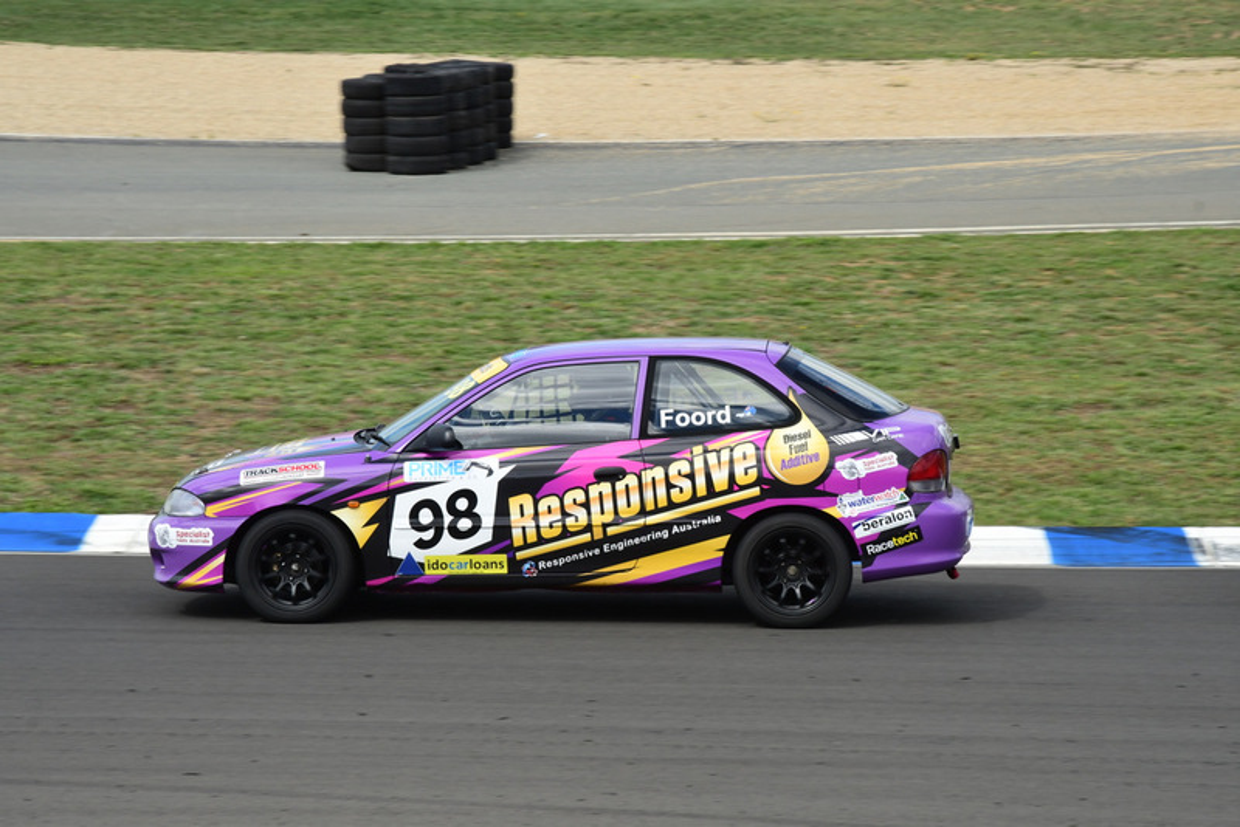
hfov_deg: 17.1
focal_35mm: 120
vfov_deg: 11.4
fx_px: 4135
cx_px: 620
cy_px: 414
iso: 400
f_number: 11
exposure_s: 1/400
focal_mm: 80
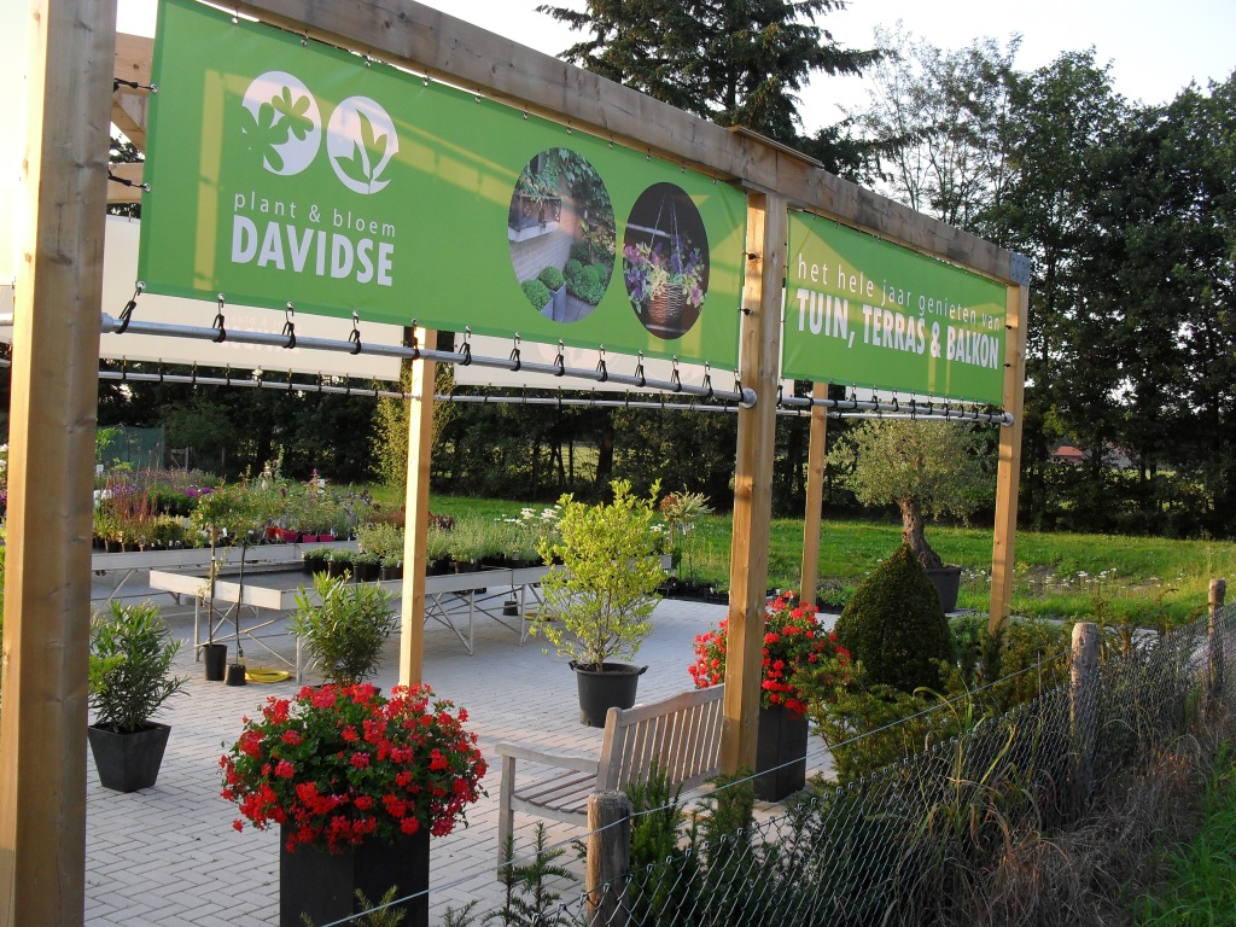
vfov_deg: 40.7
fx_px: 1250
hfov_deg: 52.6
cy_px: 464
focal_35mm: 35
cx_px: 618
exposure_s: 1/180
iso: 100
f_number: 3.2
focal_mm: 6.3
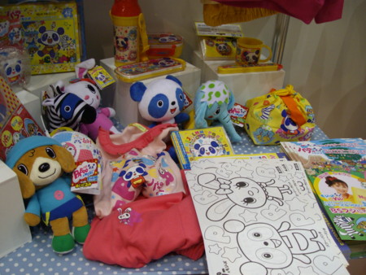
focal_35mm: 36
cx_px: 183
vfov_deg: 39.7
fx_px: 381
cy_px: 138
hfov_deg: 51.3
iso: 160
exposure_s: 1/60
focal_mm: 6
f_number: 2.7
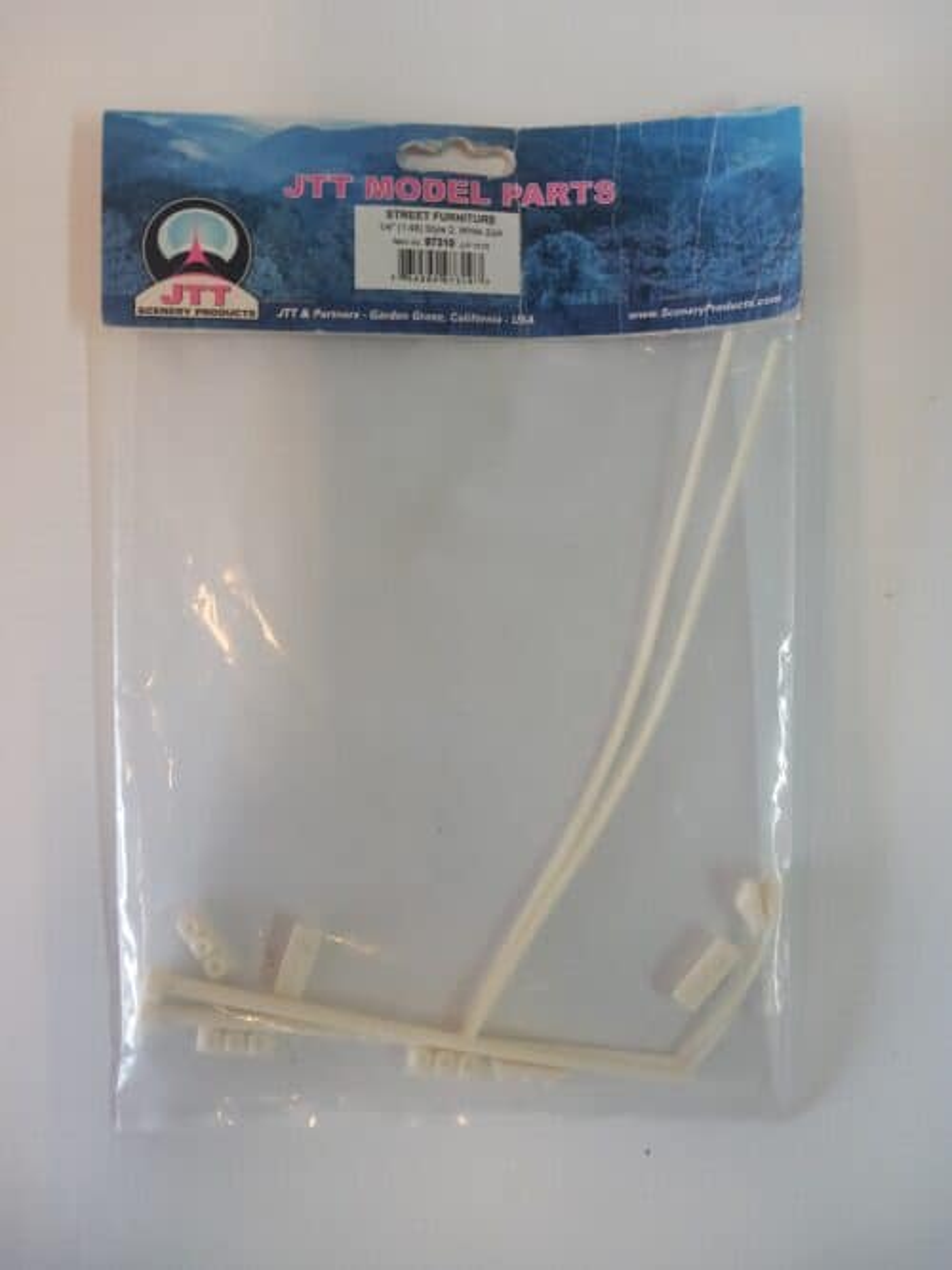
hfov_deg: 51.3
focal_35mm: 27
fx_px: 990
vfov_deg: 65.3
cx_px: 476
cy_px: 635
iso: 125
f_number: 1.8
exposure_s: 1/50
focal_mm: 4
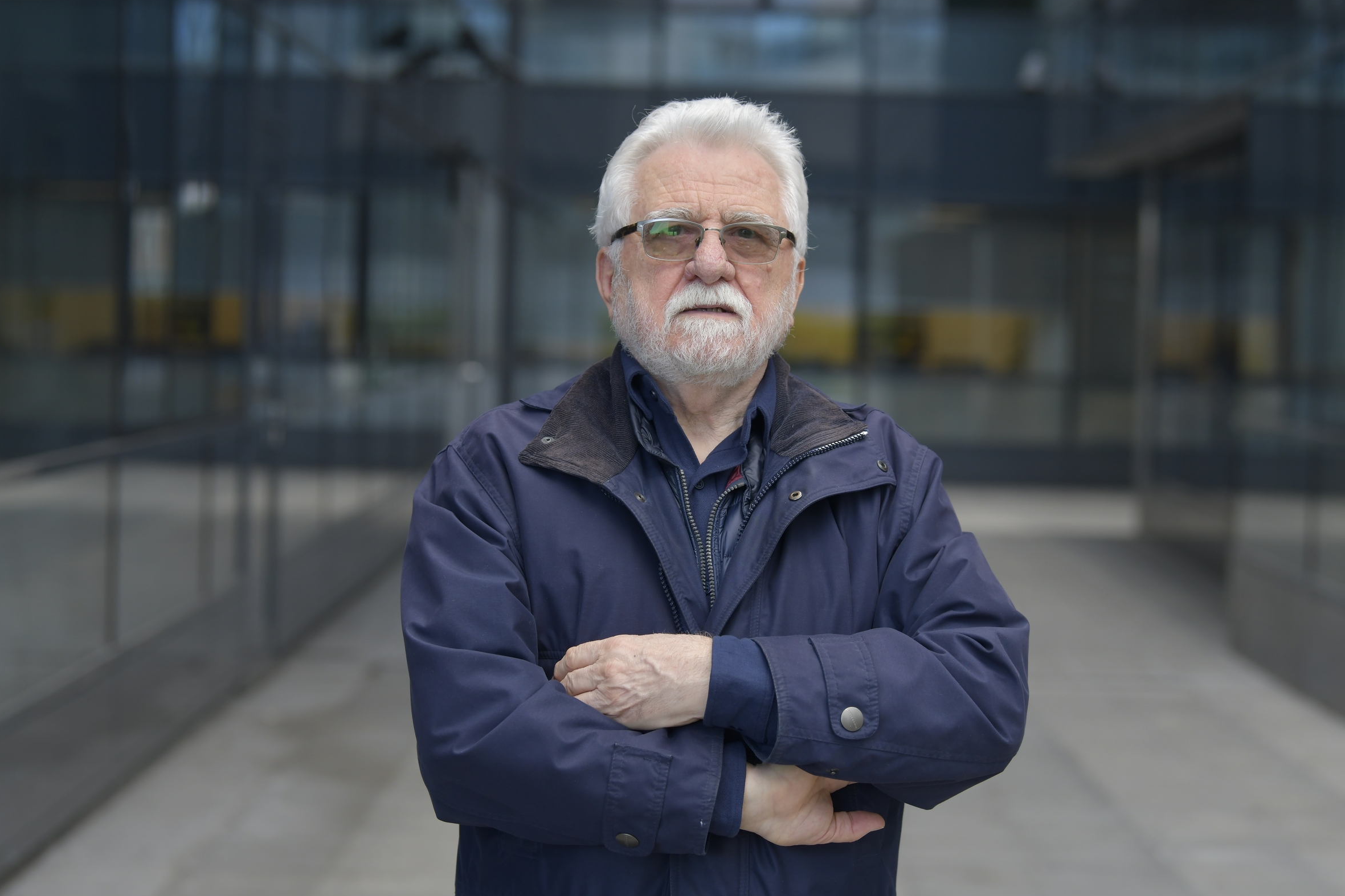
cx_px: 690
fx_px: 3362
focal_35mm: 90
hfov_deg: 22.6
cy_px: 439
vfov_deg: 15.2
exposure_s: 1/320
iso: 400
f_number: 4
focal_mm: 85
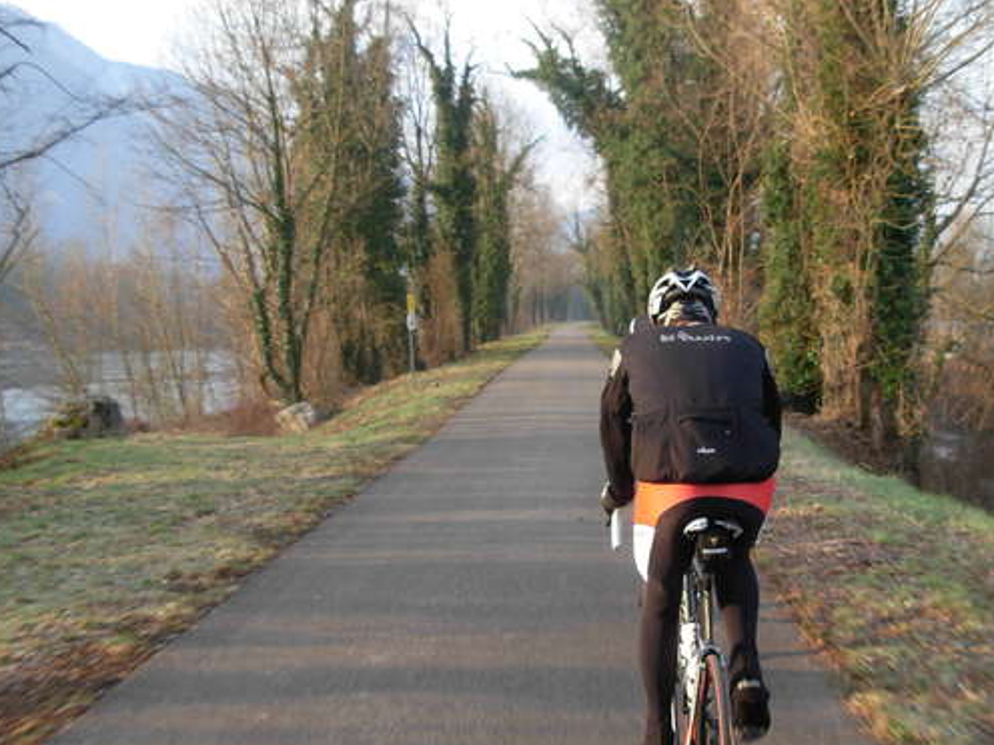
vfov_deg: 31.5
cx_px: 591
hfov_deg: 41.1
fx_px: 1321
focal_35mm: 46
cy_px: 417
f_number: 2.9
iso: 79
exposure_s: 1/121
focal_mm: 6.3
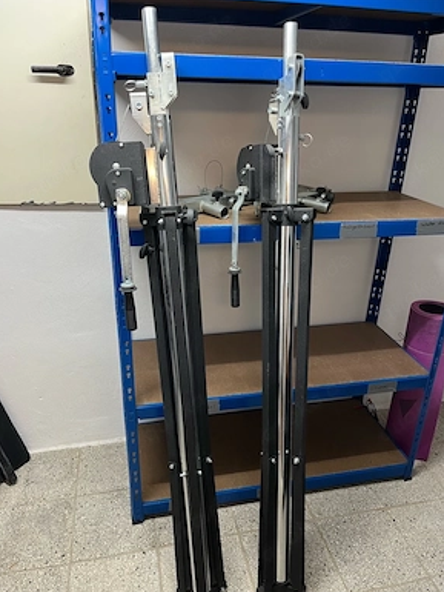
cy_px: 304
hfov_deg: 51.4
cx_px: 221
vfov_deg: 65.3
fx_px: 461
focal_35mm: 27
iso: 250
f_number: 1.6
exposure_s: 1/50
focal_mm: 5.1
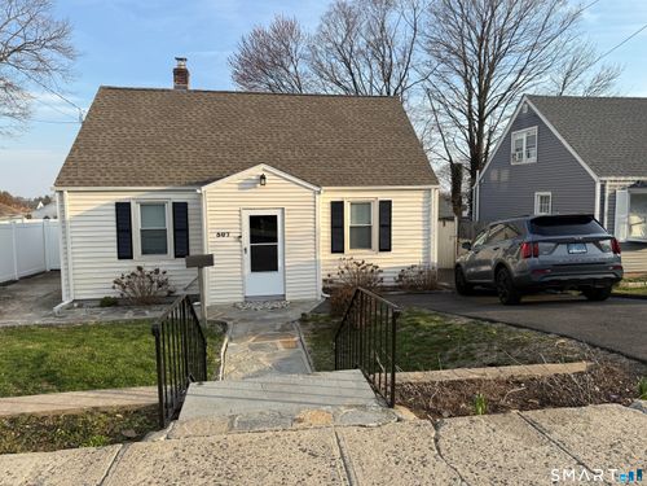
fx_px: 449
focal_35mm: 24
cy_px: 243
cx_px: 324
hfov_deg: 71.6
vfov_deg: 56.8
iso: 80
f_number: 1.78
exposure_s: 1/1855
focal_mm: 6.76
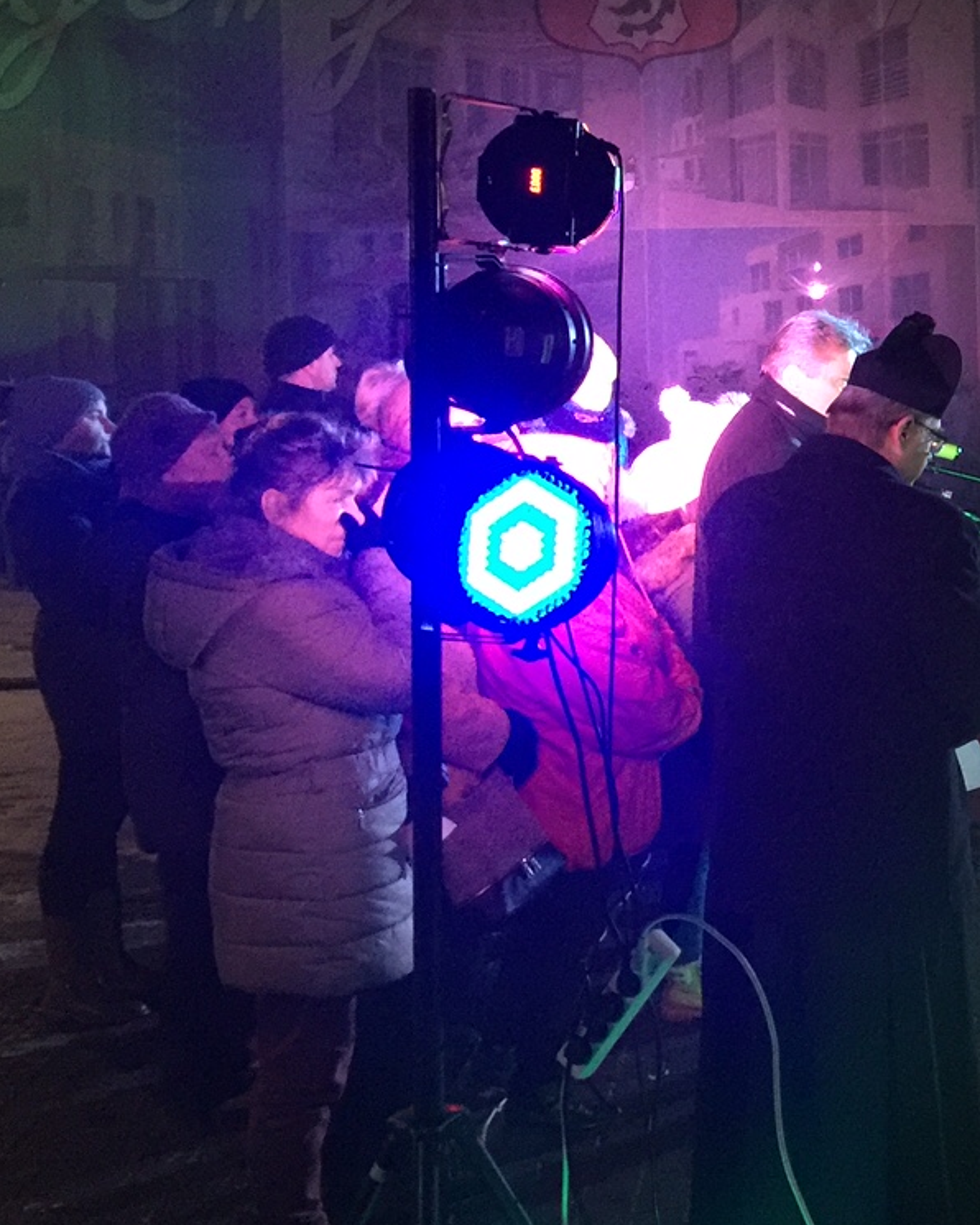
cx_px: 1309
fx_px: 2248
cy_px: 372
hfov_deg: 21.9
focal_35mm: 62
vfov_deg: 30.2
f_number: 2.2
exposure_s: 1/8
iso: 160
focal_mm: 4.15
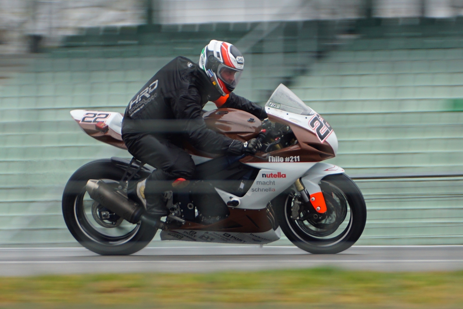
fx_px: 3086
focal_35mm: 240
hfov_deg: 8.6
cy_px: 154
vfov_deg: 5.7
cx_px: 232
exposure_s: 1/200
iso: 160
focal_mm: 160
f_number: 5.6
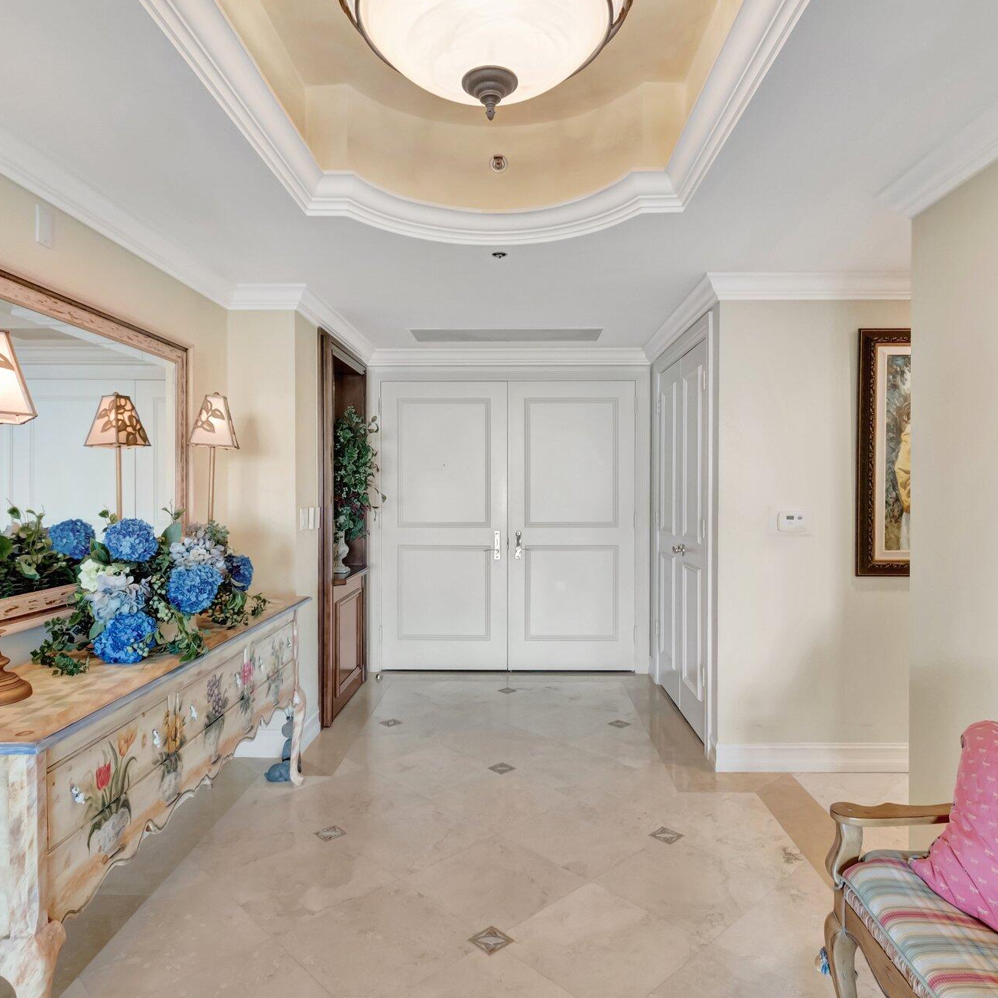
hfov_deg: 74.8
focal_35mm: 20
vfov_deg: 74.8
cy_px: 511
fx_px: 652
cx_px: 506
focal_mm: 10
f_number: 8
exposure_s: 1/5
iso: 640
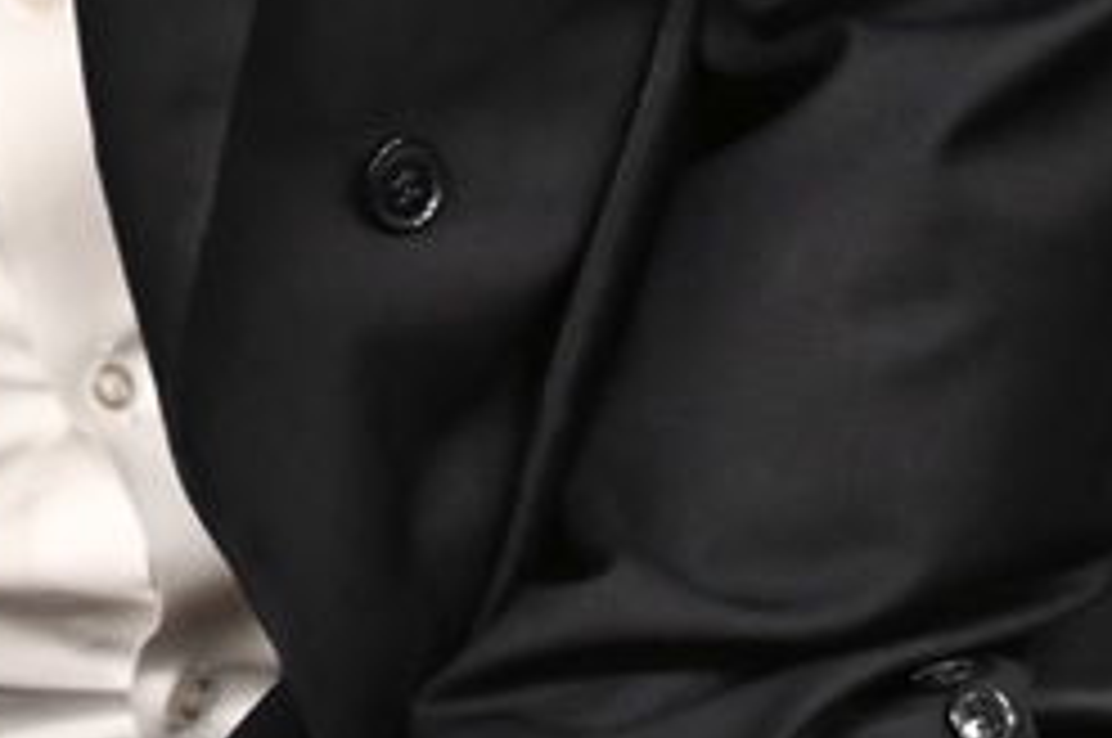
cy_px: -1141
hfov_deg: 6.3
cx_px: -1526
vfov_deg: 4.3
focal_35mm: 312
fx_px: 9625
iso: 1600
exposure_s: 1/250
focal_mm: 55
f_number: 5.6
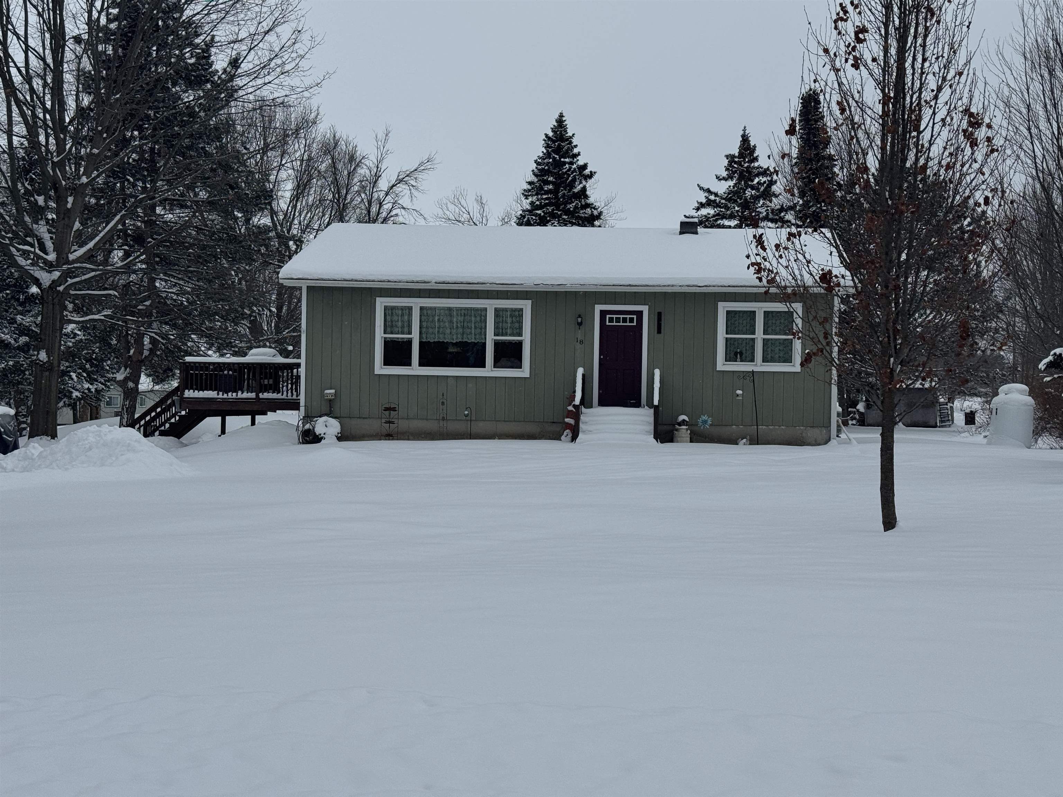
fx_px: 1474
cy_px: 398
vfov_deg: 30.3
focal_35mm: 48
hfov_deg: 39.7
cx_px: 532
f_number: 1.78
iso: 64
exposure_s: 1/9009
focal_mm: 6.76
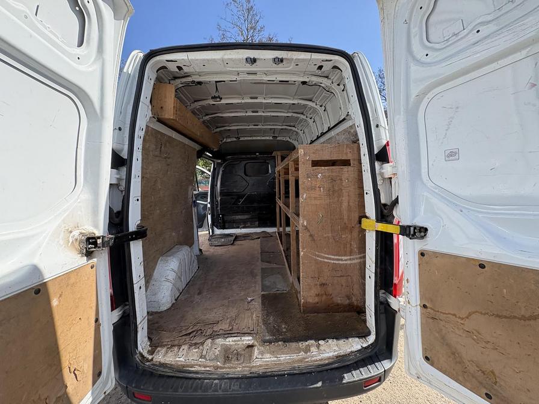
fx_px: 218
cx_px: 270
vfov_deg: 85.7
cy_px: 202
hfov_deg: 102.1
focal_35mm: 14
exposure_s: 1/620
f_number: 2.2
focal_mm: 2.22
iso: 64
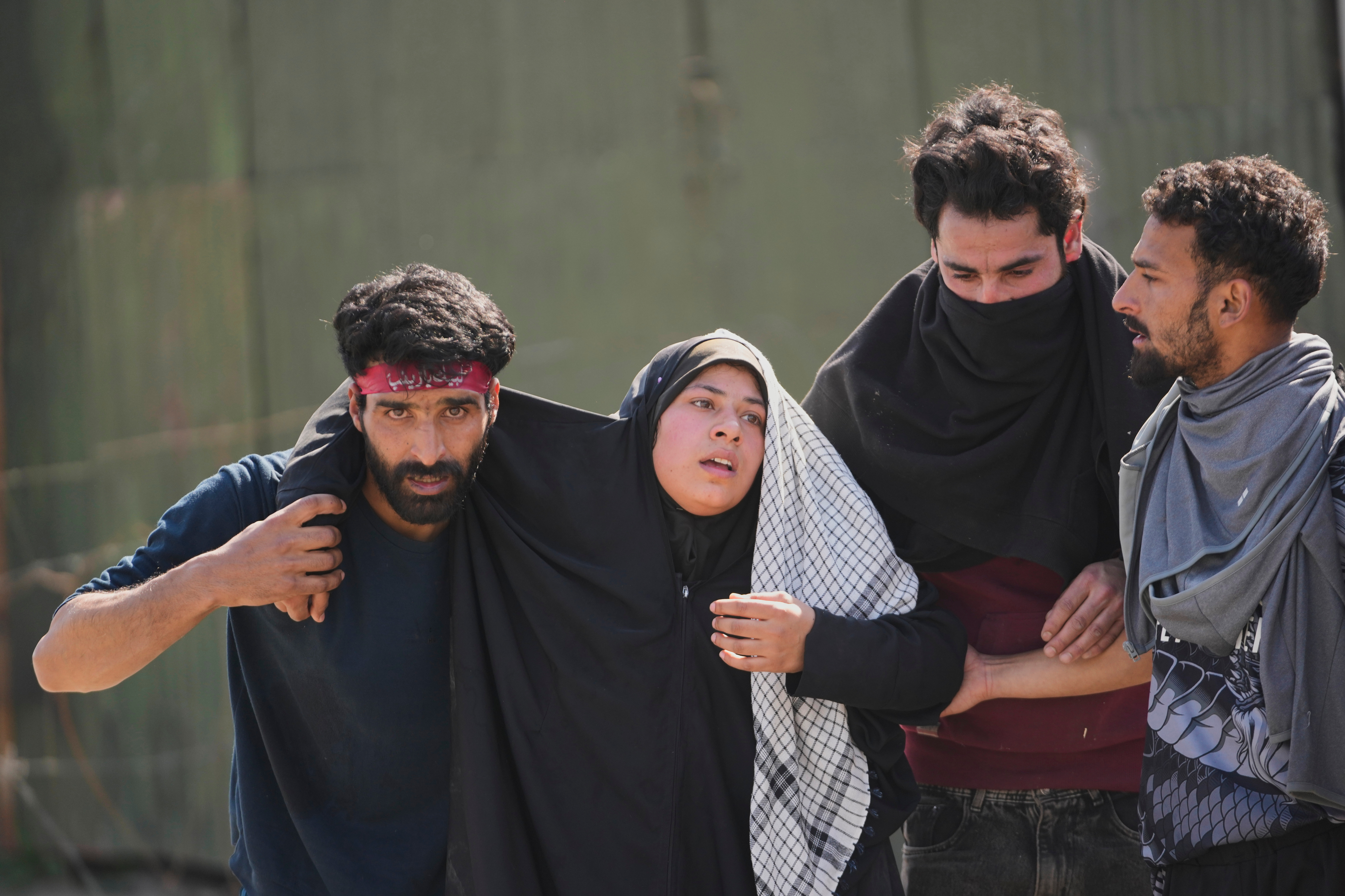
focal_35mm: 181
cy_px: 448
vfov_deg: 7.6
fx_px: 6762
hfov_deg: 11.4
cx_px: 672
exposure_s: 1/1250
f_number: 2.8
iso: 400
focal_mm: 181
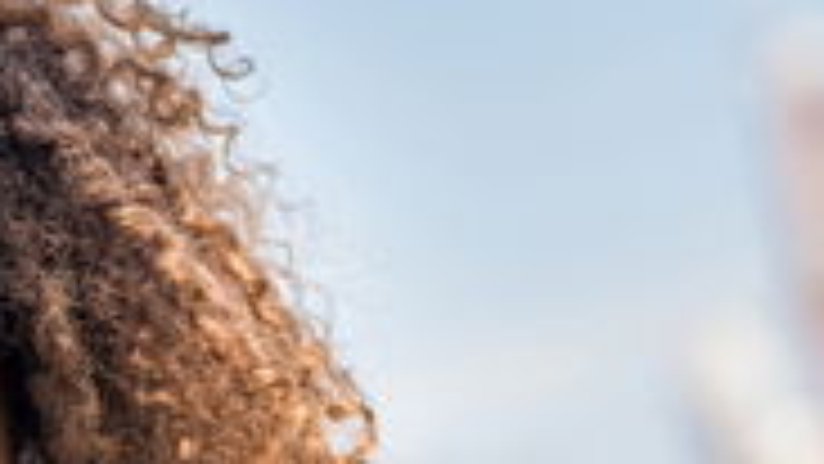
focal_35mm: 241
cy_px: 867
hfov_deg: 8.8
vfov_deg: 5.0
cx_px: -356
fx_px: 5266
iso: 64
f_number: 2.5
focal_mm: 58
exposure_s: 1/400
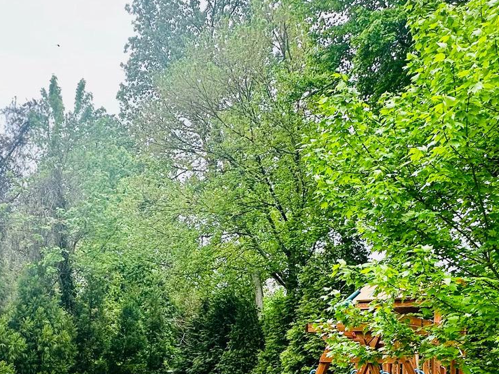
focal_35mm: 39
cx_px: 204
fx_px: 562
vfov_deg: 34.0
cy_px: 362
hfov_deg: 47.6
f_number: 2.2
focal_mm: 2.22
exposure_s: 1/200
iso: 40
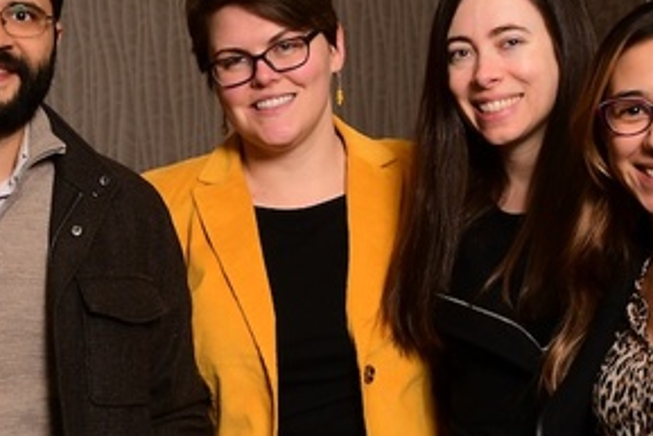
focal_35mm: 139
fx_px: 2528
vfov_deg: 9.8
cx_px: 224
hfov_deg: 14.7
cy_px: 375
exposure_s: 1/125
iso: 800
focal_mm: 35
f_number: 5.6
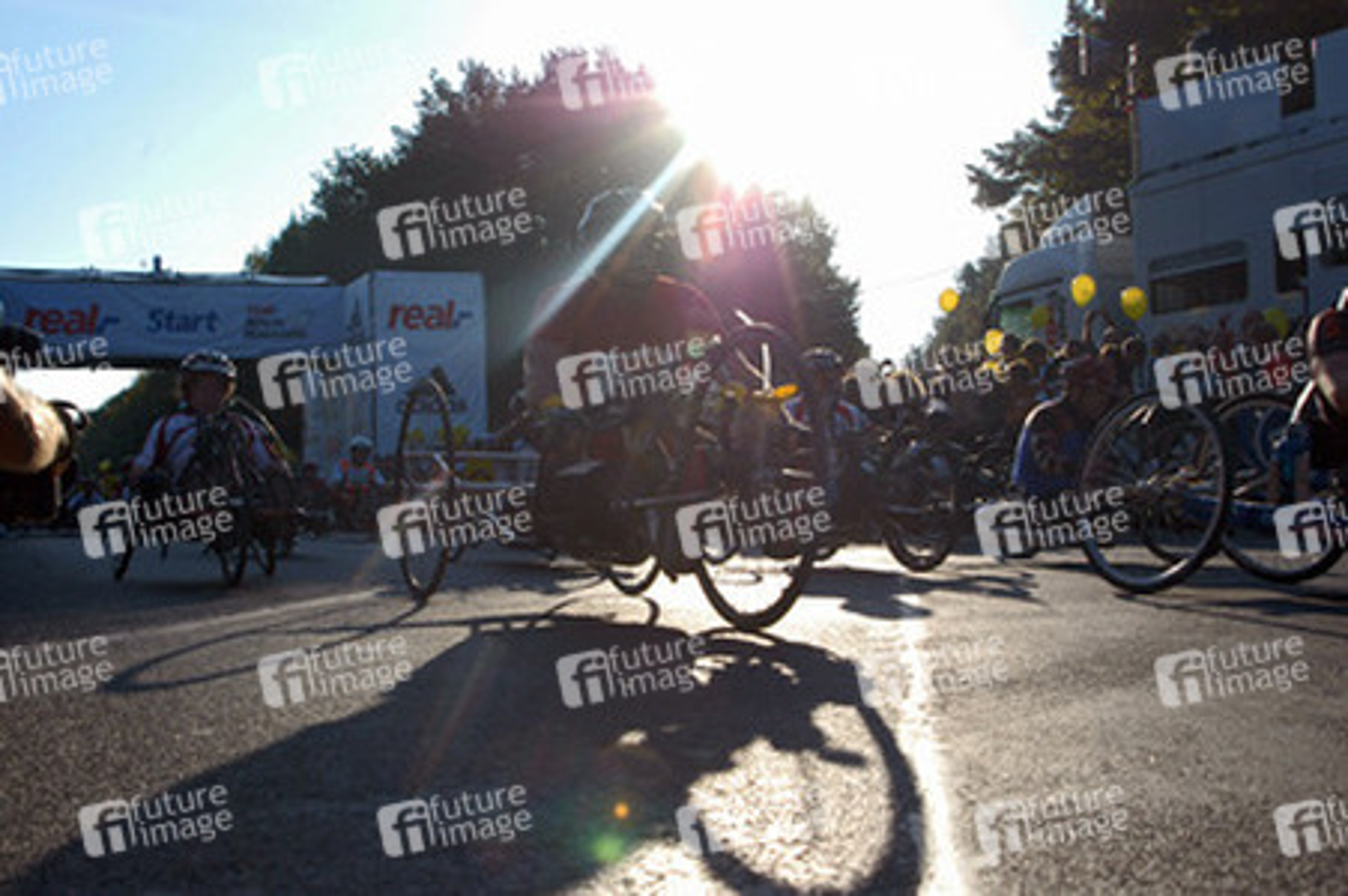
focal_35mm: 36
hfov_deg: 53.2
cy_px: 448
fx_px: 1347
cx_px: 674
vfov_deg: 36.8
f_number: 9
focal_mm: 24
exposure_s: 1/500
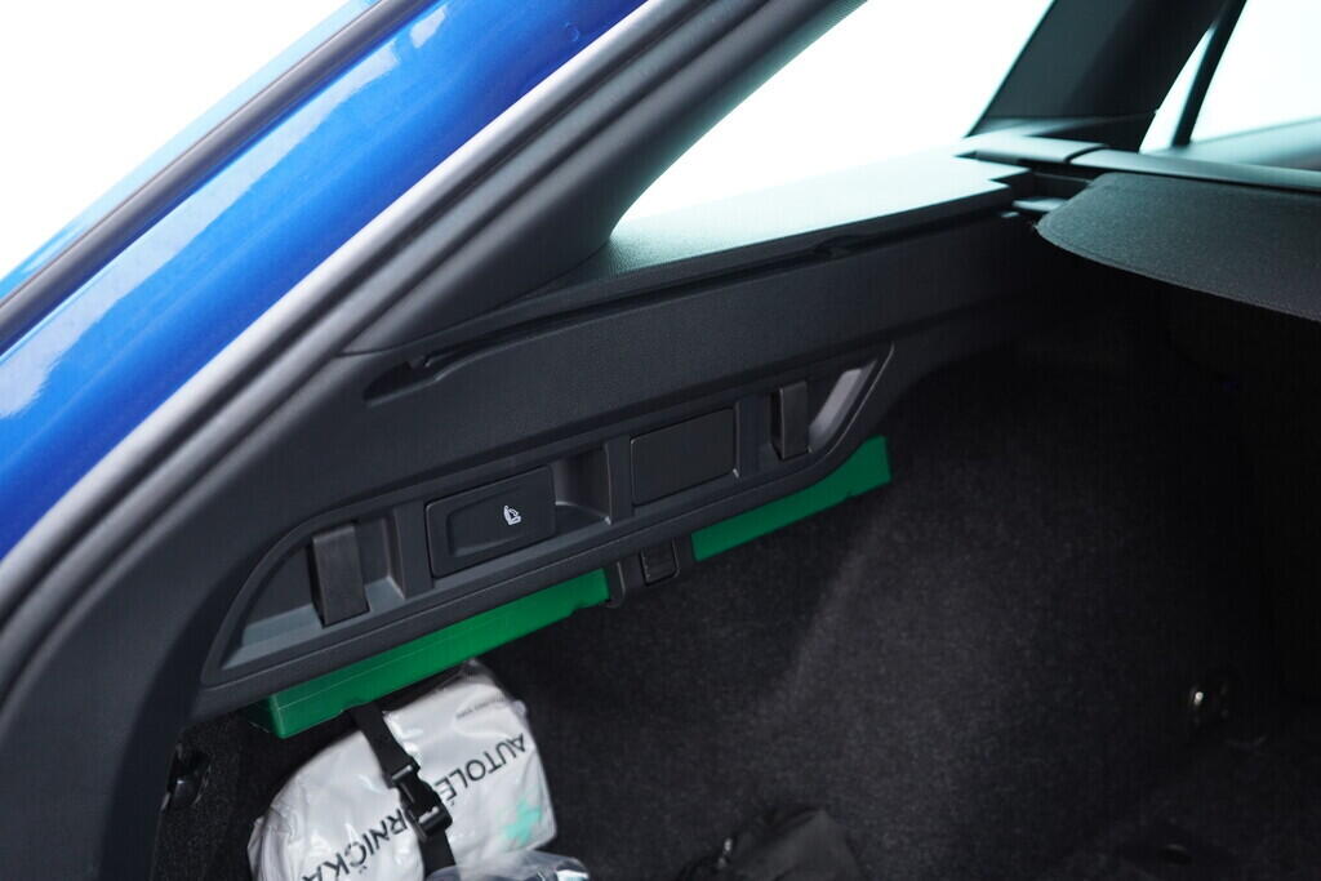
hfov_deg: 53.1
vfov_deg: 36.9
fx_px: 1321
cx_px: 660
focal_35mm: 36
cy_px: 440
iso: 500
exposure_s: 1/40
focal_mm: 24
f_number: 2.8
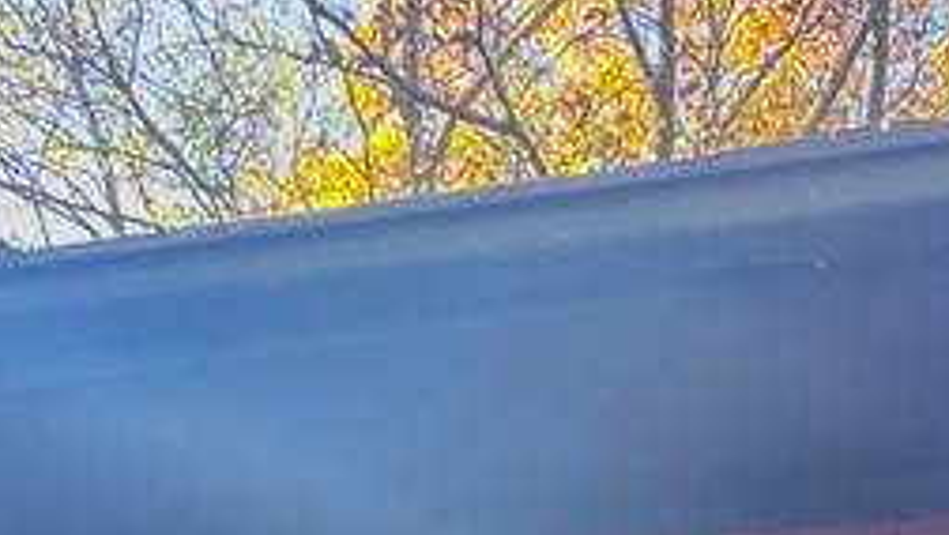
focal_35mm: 62
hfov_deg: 33.3
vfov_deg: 12.8
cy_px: 1413
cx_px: 689
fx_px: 1561
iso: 125
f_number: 2.2
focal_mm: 2.22
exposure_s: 1/99
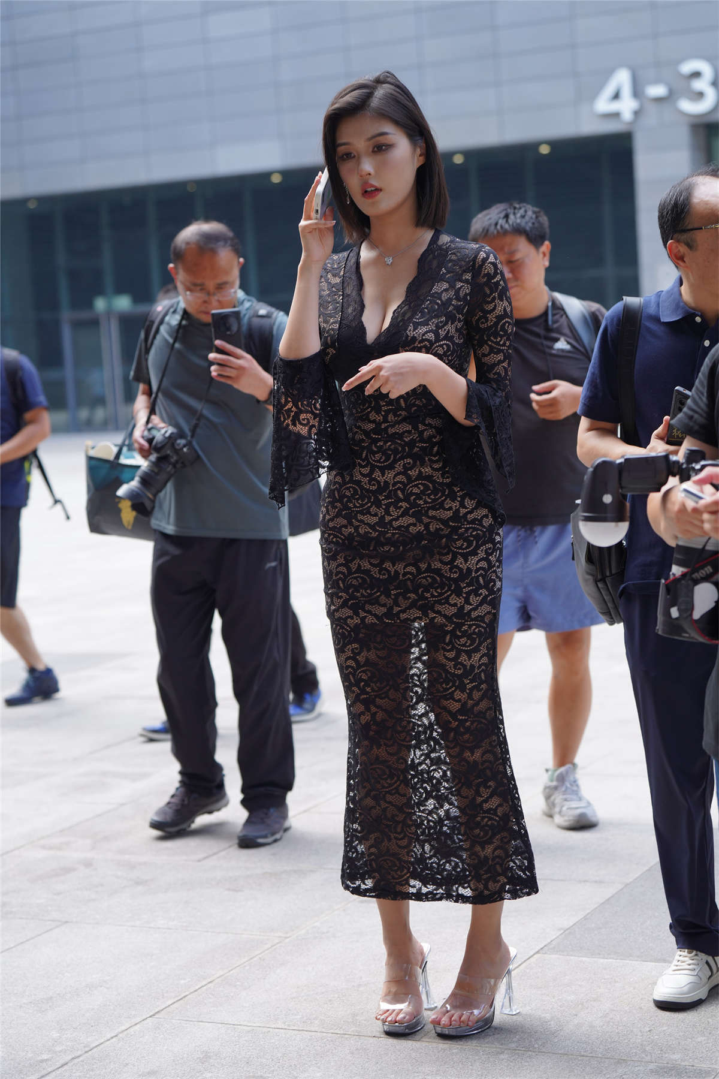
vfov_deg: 28.8
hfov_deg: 19.5
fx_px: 2097
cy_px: 540
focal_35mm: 70
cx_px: 360
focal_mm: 70
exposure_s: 1/400
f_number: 3.5
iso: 400
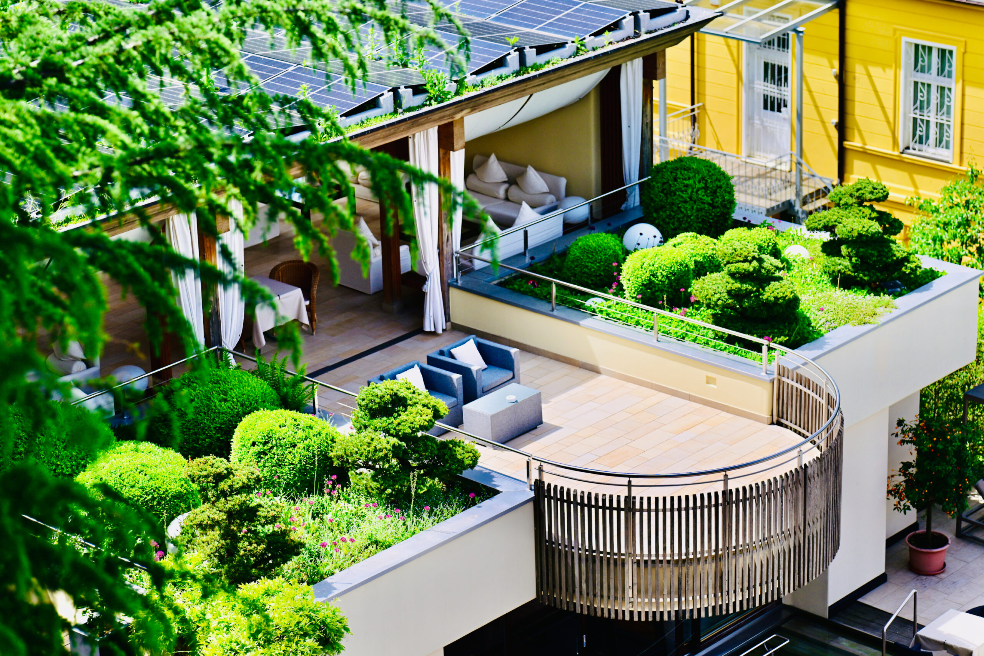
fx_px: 2323
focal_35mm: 85
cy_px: 328
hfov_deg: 23.9
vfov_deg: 16.1
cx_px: 492
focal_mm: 85
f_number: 2
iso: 125
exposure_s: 1/5000
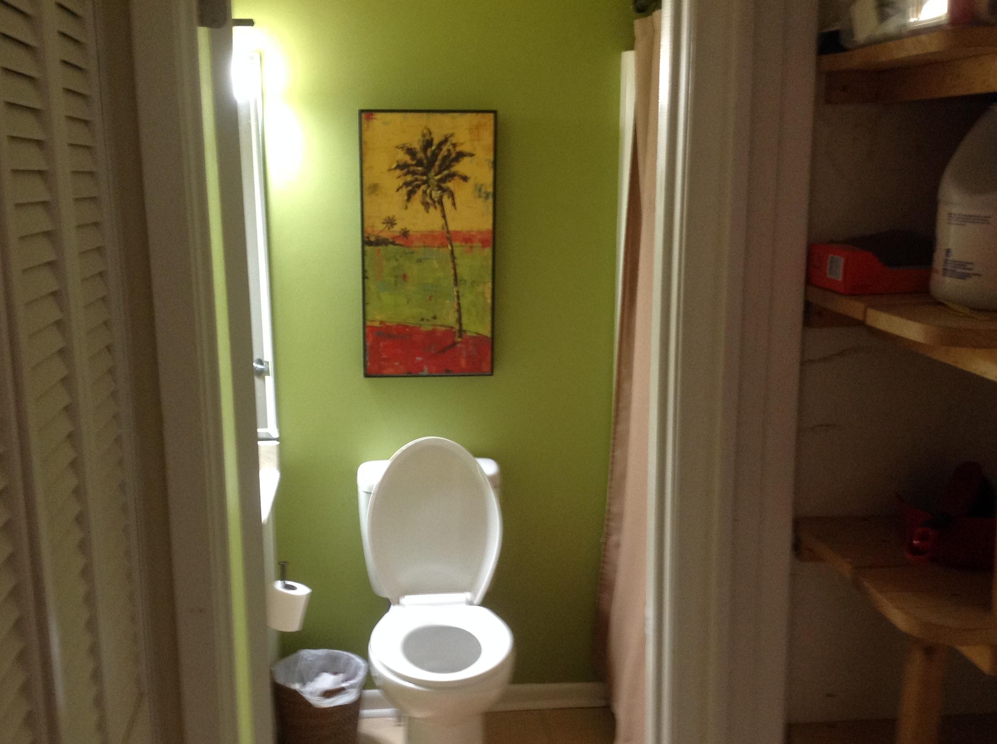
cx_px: 444
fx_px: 1179
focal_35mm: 41
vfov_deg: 35.0
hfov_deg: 45.8
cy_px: 408
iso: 125
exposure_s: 1/15
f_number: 2.4
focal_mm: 4.28
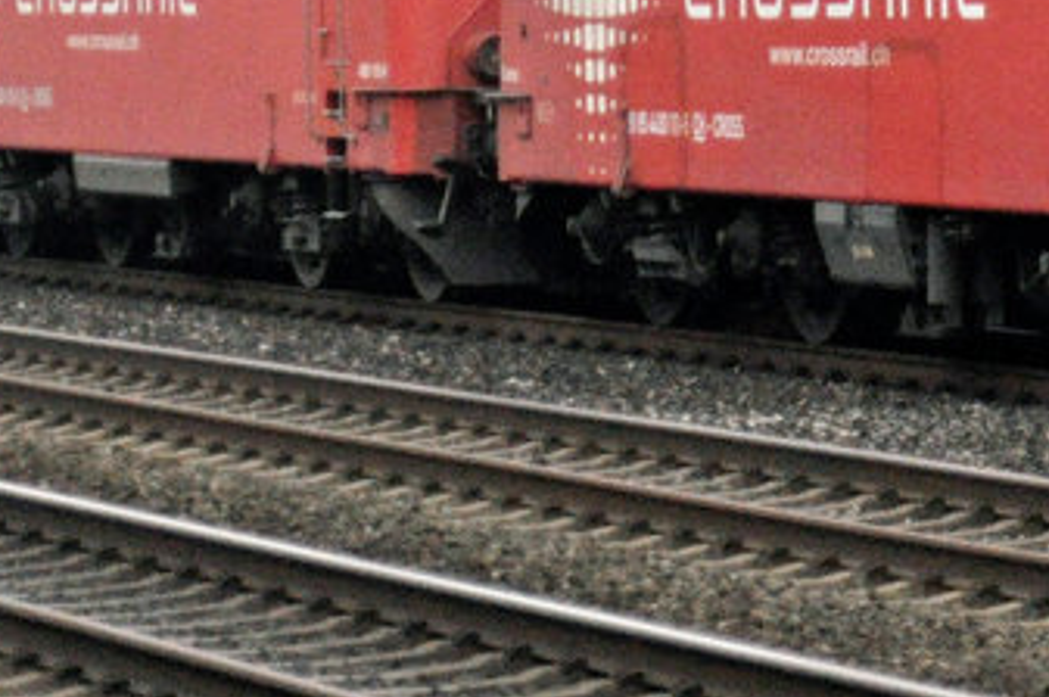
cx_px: 651
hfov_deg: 7.0
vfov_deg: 4.6
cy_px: -328
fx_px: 8552
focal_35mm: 294
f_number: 2.8
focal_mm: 55
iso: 800
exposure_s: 1/1000
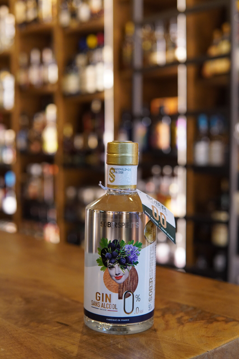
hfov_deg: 29.9
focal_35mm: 45
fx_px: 448
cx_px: 120
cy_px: 180
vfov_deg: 43.6
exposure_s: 1/160
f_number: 2.5
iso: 1600
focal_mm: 30
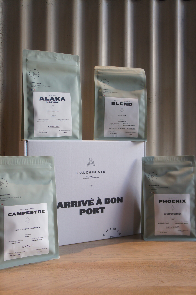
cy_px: 148
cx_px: 98
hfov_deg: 39.9
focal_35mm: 33
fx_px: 270
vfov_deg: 57.2
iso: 640
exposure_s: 1/40
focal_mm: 22
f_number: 4
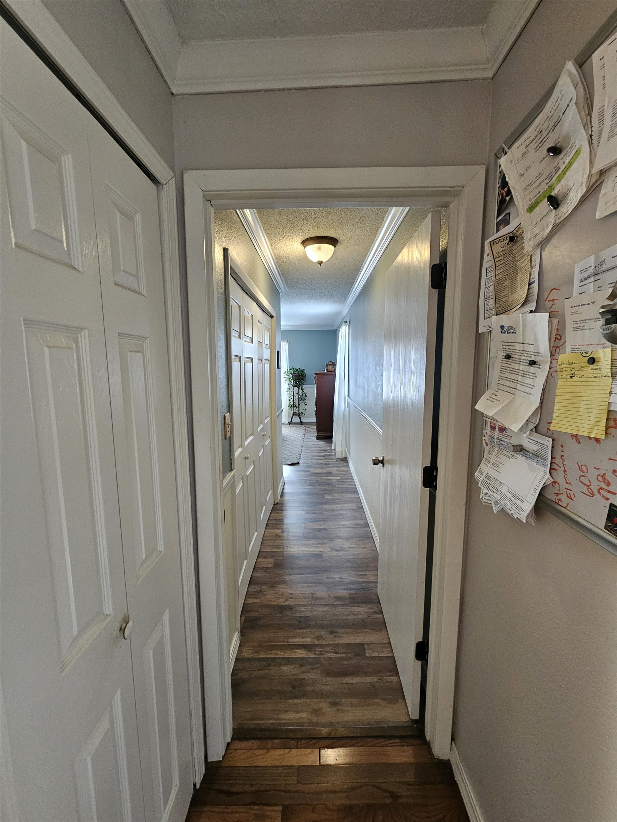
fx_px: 309
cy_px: 411
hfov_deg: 89.9
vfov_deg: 106.2
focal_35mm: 13
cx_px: 308
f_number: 2.2
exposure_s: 1/30
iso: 320
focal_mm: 2.2
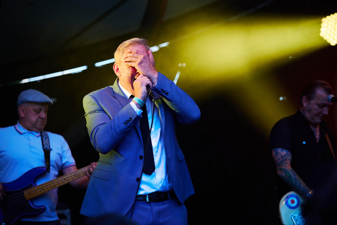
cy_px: 112
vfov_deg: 11.5
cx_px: 168
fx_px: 1114
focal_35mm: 119
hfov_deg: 17.2
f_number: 4
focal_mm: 119
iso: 640
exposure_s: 1/320
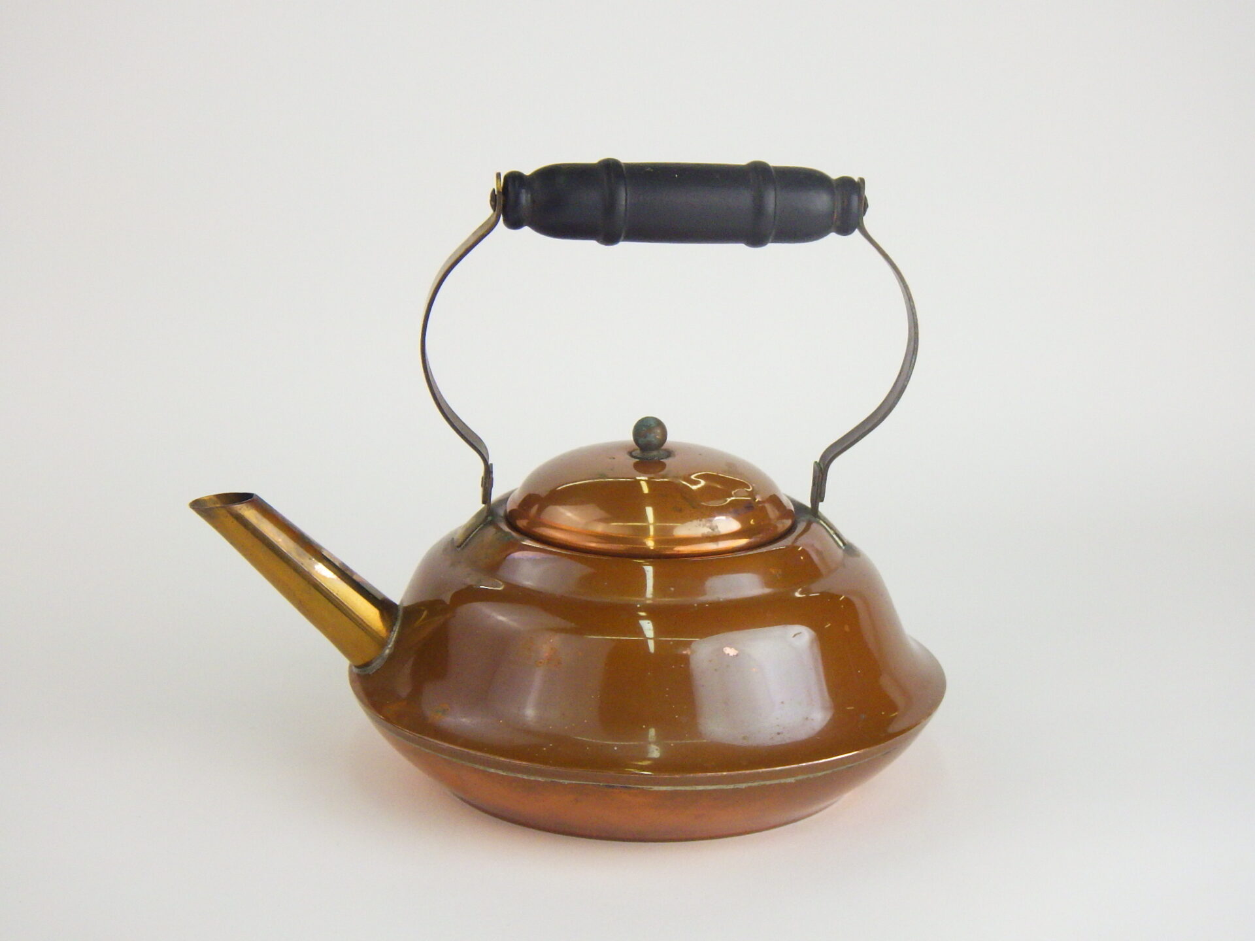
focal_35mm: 77
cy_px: 470
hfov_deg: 25.3
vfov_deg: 19.1
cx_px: 628
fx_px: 2792
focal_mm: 13.7
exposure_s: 1/80
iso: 125
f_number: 4.8
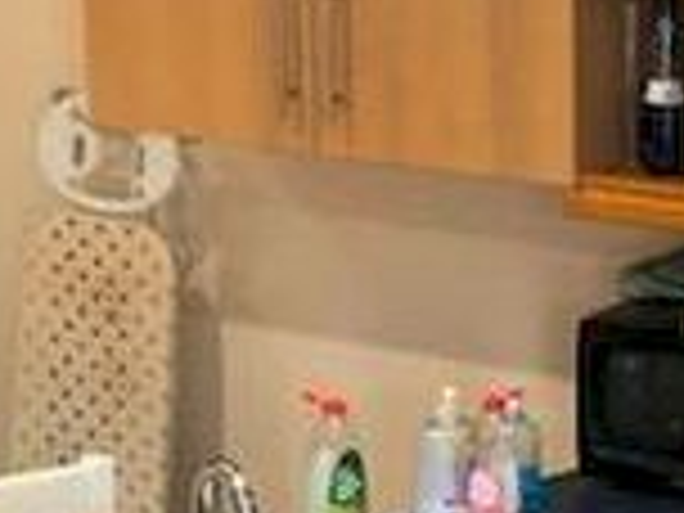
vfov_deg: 11.4
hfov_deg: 14.7
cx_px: 878
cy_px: 515
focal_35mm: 129
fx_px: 2549
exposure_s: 1/15
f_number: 1.8
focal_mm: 3.99
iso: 50
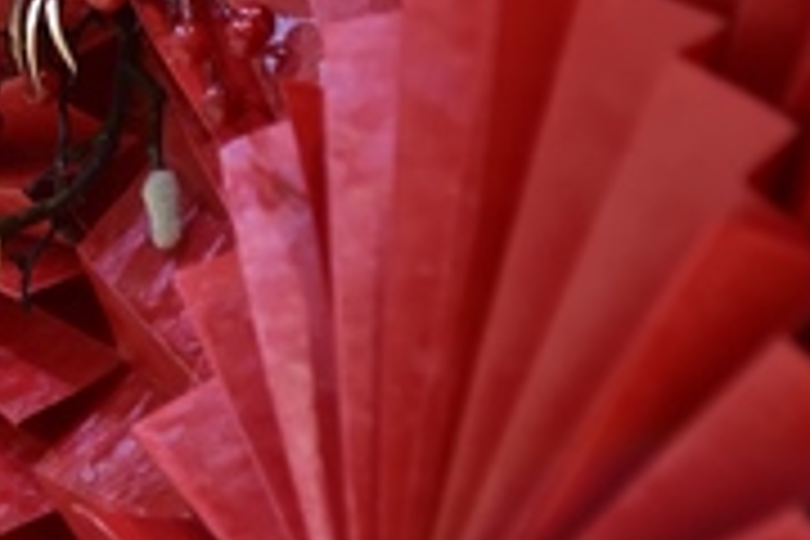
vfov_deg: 3.8
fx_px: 8144
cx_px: -81
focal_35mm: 362
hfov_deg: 5.7
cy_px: -202
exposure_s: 1/60
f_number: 4
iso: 800
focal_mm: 100
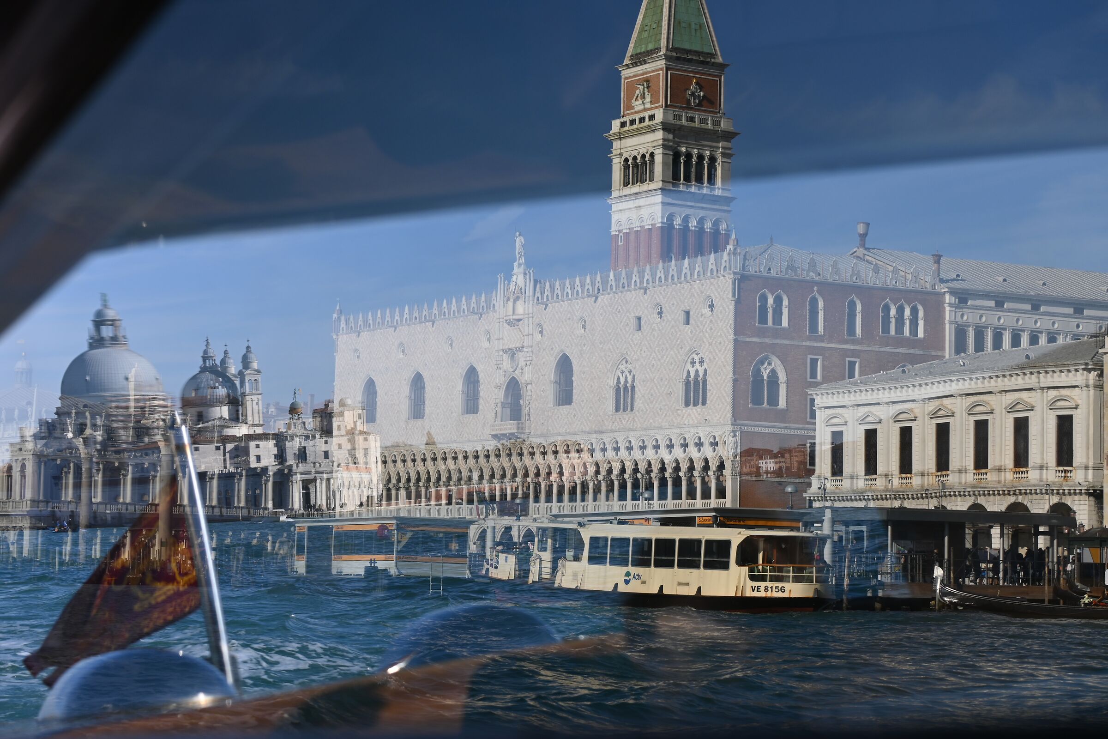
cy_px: 370
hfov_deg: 27.0
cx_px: 554
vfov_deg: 18.2
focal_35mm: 75
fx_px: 2308
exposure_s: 1/320
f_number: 6.3
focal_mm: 50
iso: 100
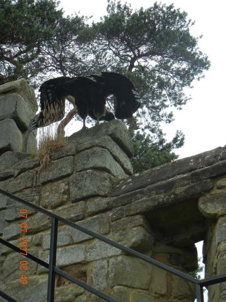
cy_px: 151
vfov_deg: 19.3
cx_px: 113
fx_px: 888
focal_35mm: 102
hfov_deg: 14.5
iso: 160
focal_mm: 18.3
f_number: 4.5
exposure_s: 1/555
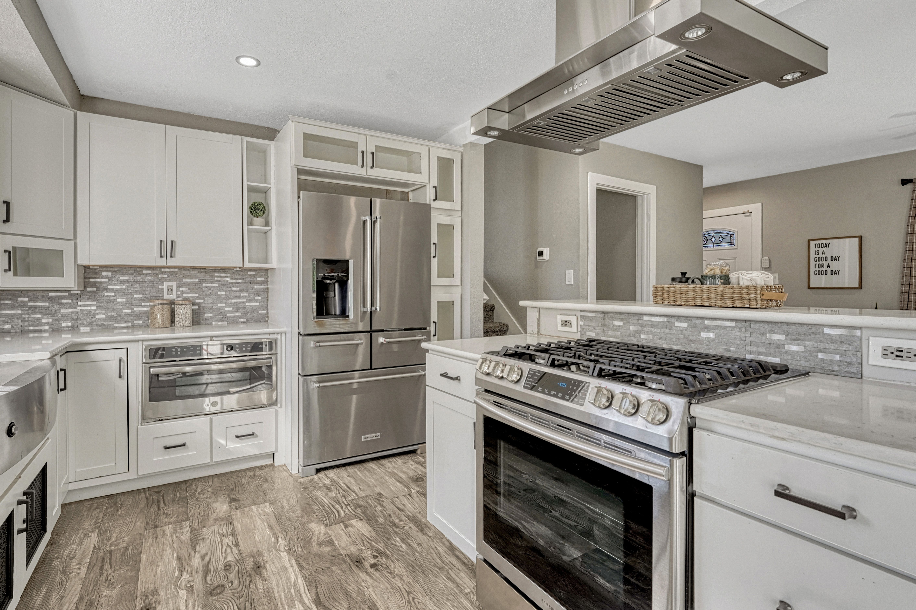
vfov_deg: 70.9
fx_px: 429
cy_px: 304
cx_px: 433
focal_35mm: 17
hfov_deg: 93.7
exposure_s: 1/125
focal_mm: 15.8
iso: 400
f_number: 8
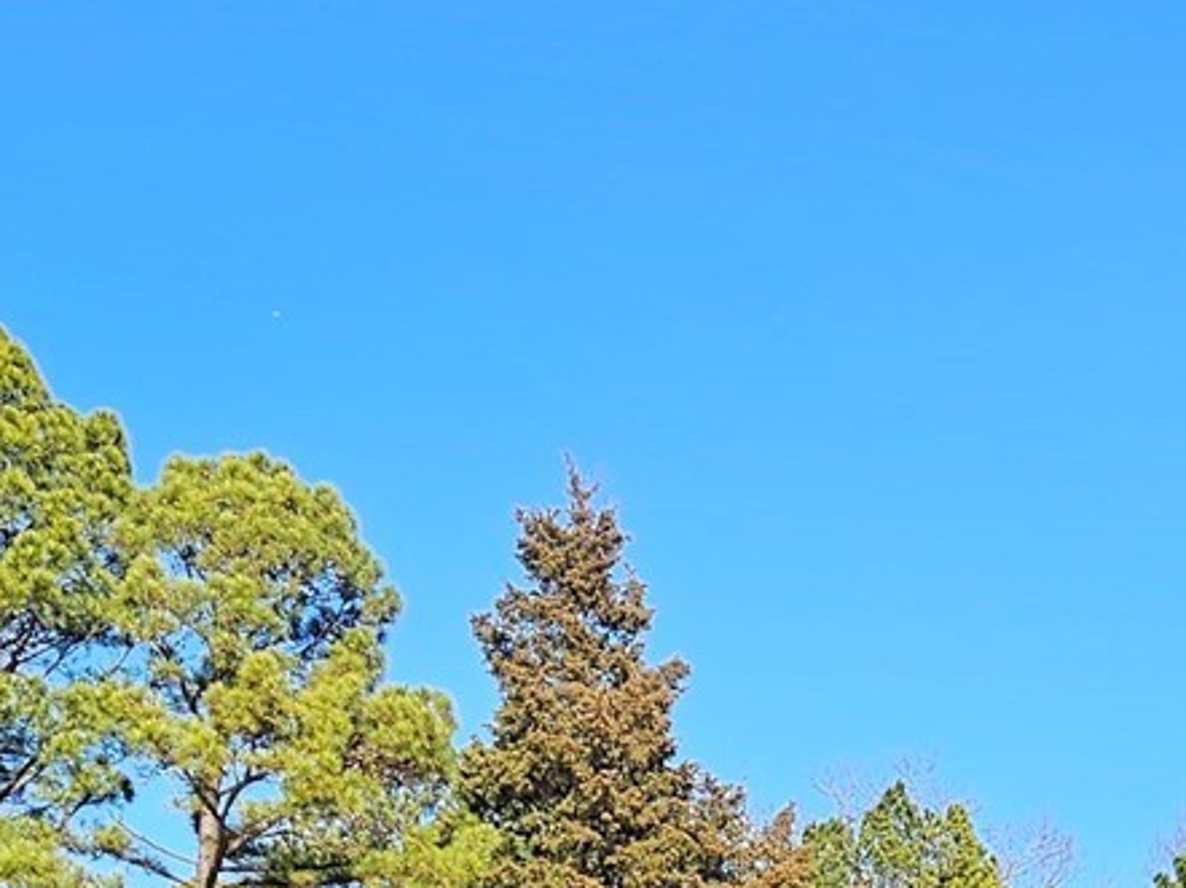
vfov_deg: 13.4
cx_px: 872
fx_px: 3424
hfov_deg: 19.5
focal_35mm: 100
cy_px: 1551
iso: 25
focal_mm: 5.4
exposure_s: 1/1022
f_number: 1.8
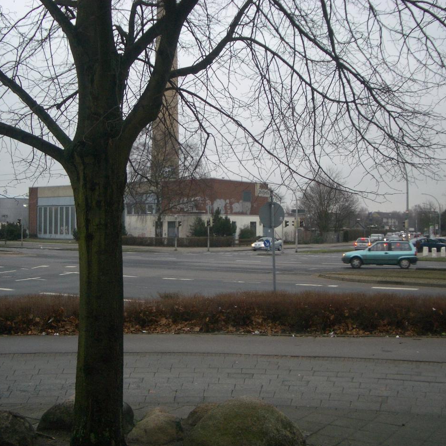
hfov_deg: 40.0
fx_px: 612
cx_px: 213
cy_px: 225
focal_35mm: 42
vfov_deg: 40.0
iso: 100
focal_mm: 5.8
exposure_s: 1/125
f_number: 2.6
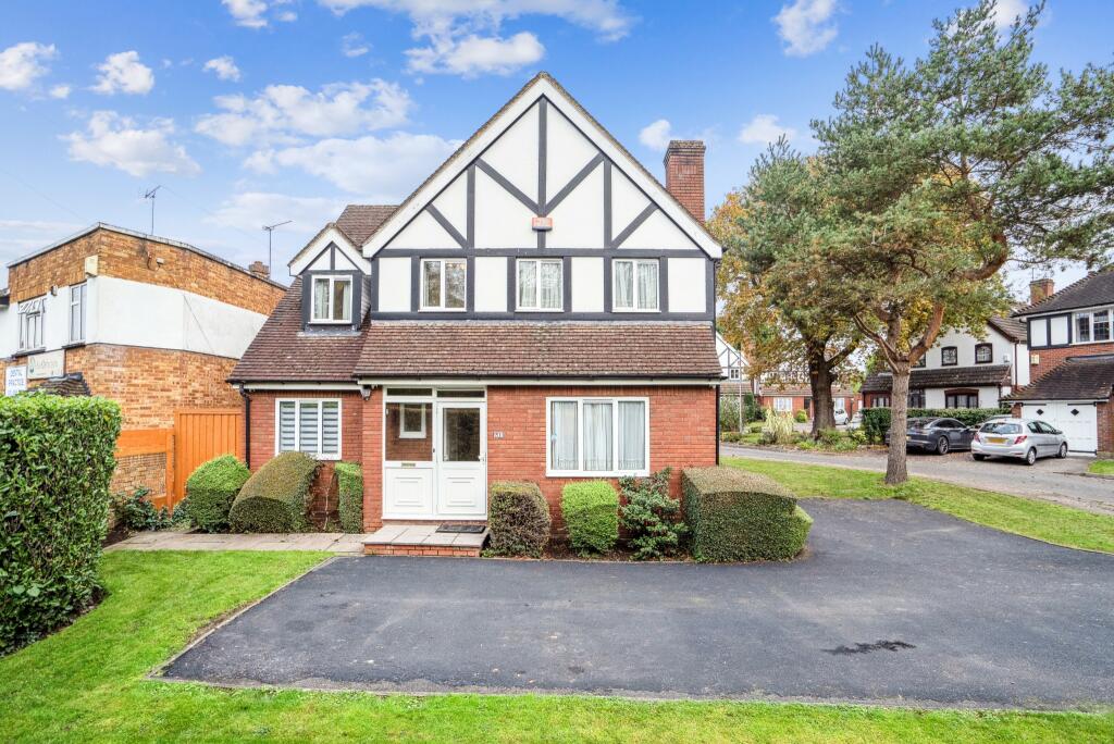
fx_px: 495
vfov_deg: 73.8
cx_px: 557
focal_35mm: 16
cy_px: 372
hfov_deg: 96.7
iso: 1600
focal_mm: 16
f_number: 6.3
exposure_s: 1/640
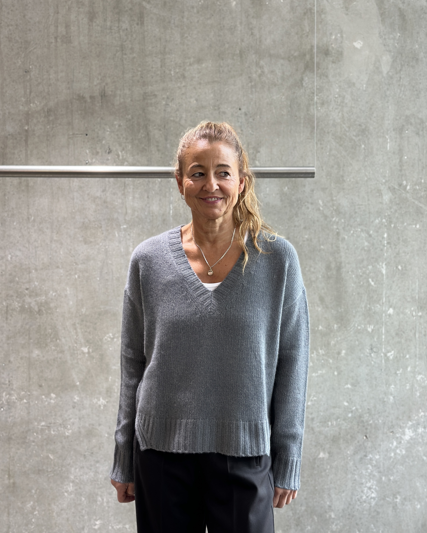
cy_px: 273
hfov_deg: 29.7
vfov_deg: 36.7
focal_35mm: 51
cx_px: 214
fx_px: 806
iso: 125
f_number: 1.78
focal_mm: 6.86
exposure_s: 1/100
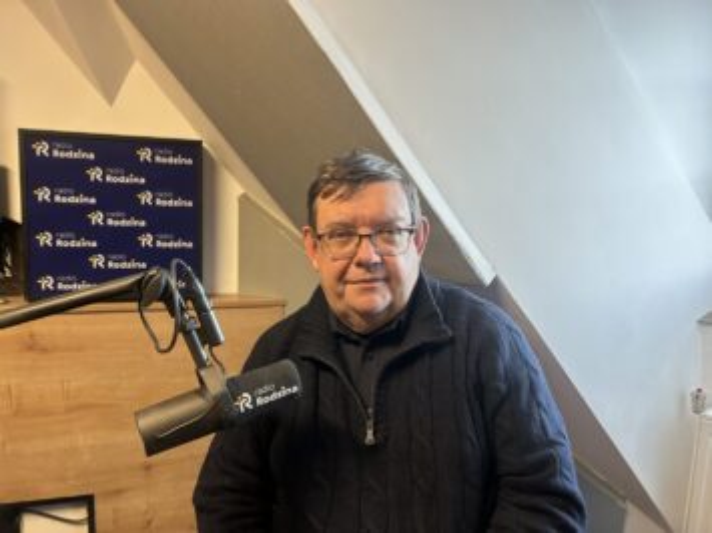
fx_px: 535
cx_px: 356
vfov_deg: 53.0
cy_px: 266
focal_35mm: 26
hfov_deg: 67.3
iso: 160
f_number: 1.5
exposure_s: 1/50
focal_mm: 5.7
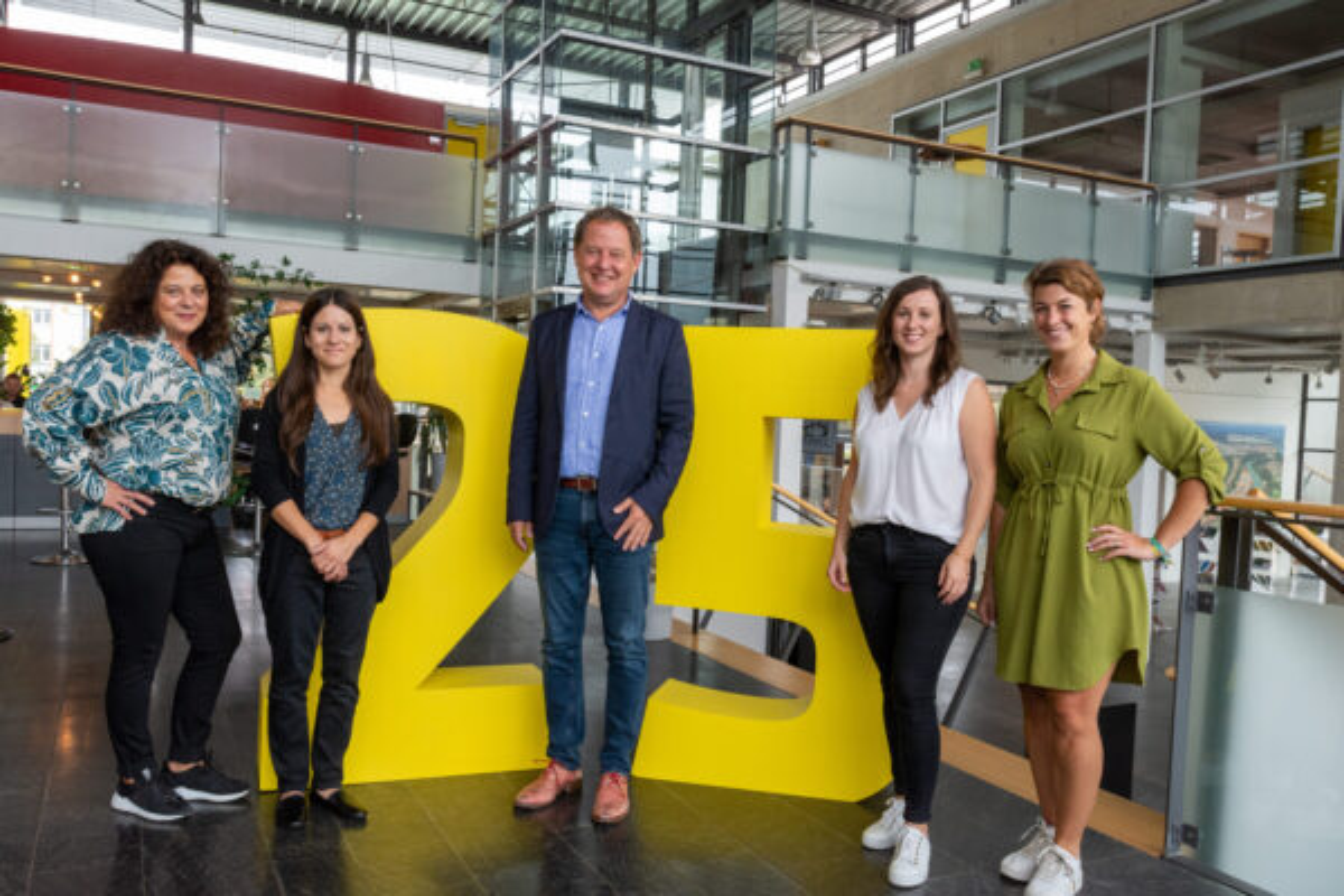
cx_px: 672
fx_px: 1120
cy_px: 448
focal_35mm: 30
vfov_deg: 43.6
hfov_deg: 61.9
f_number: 6.3
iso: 800
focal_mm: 20
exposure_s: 1/160
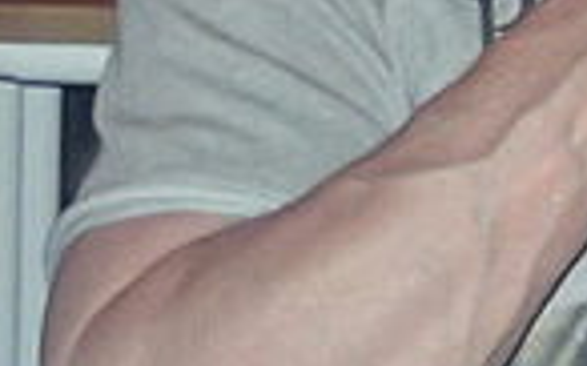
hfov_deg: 6.1
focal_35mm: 331
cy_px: -571
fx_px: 5291
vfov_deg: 3.9
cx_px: 1443
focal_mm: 10.29
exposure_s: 1/50
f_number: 3.5
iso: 800
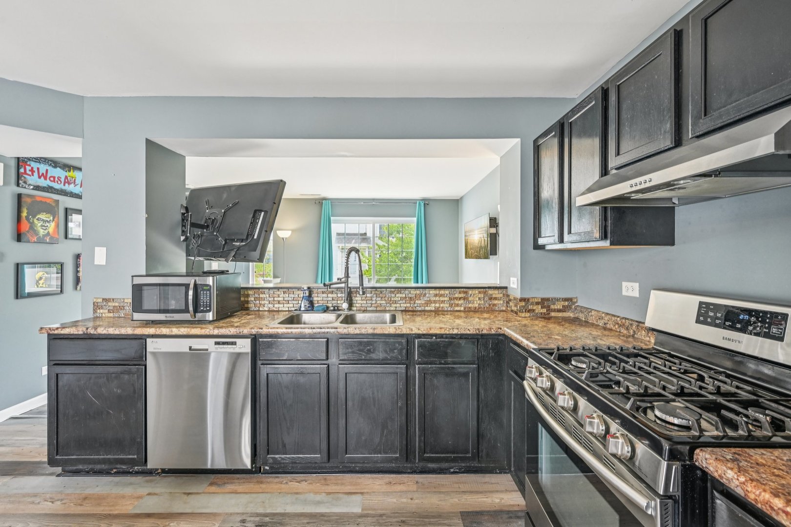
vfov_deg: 77.3
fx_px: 330
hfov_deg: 100.4
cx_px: 396
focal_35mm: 15
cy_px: 264
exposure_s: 1/13
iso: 800
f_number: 8
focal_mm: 15
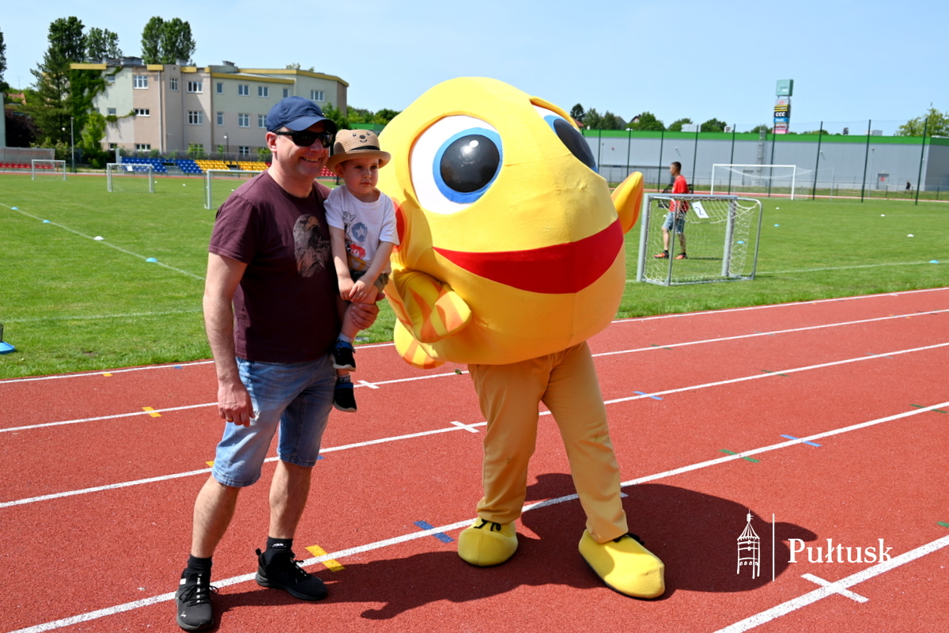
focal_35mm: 32
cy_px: 316
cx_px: 474
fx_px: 830
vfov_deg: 41.7
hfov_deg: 59.5
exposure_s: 1/400
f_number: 7.1
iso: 100
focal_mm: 31.5
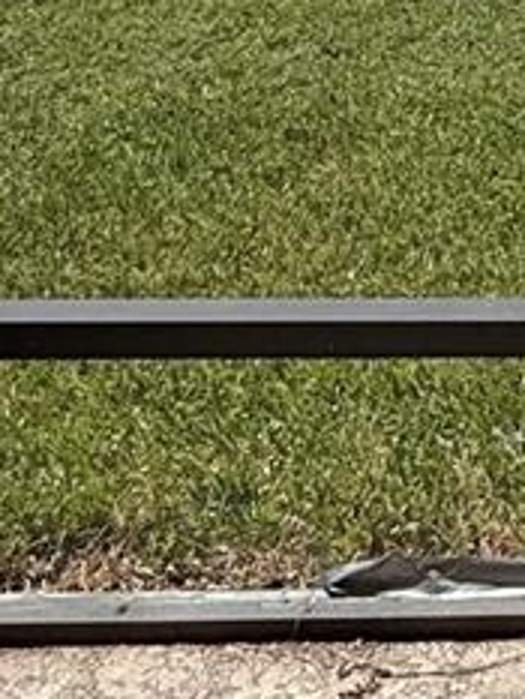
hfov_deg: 16.3
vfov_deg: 22.1
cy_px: -366
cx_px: 1011
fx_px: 1455
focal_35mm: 72
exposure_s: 1/2320
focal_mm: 2.22
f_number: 2.2
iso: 50
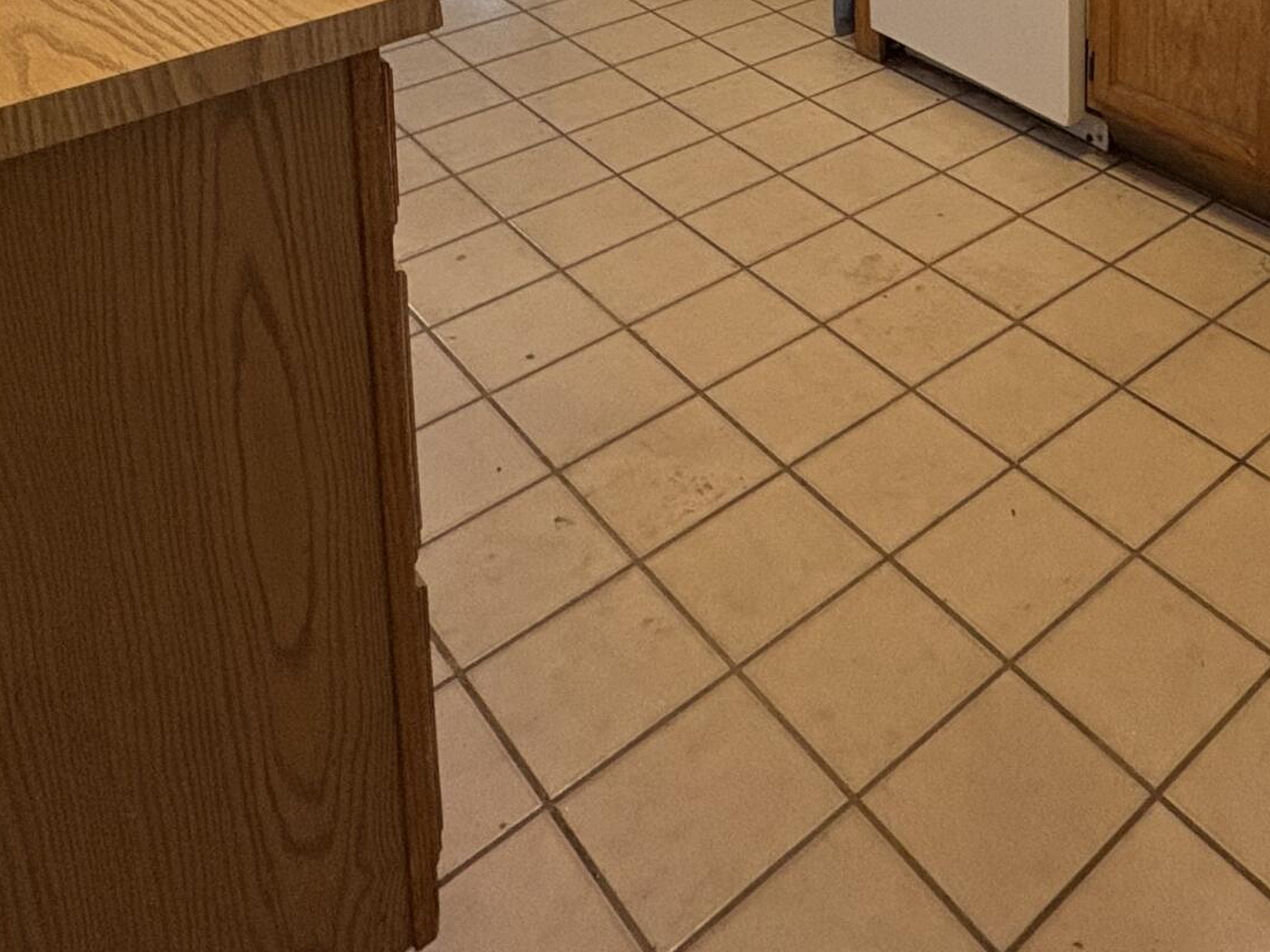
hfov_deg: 45.6
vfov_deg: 29.3
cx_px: 1075
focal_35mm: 38
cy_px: -328
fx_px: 1394
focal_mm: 2.22
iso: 400
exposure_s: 1/120
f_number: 2.2
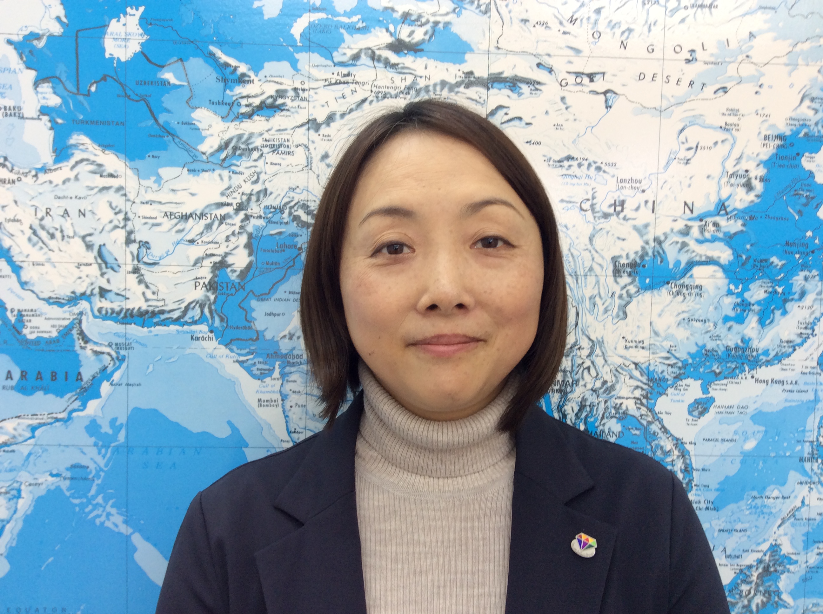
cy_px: 307
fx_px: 760
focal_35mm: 32
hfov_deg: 56.9
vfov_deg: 44.1
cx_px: 412
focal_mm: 3.3
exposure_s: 1/40
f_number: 2.4
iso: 32
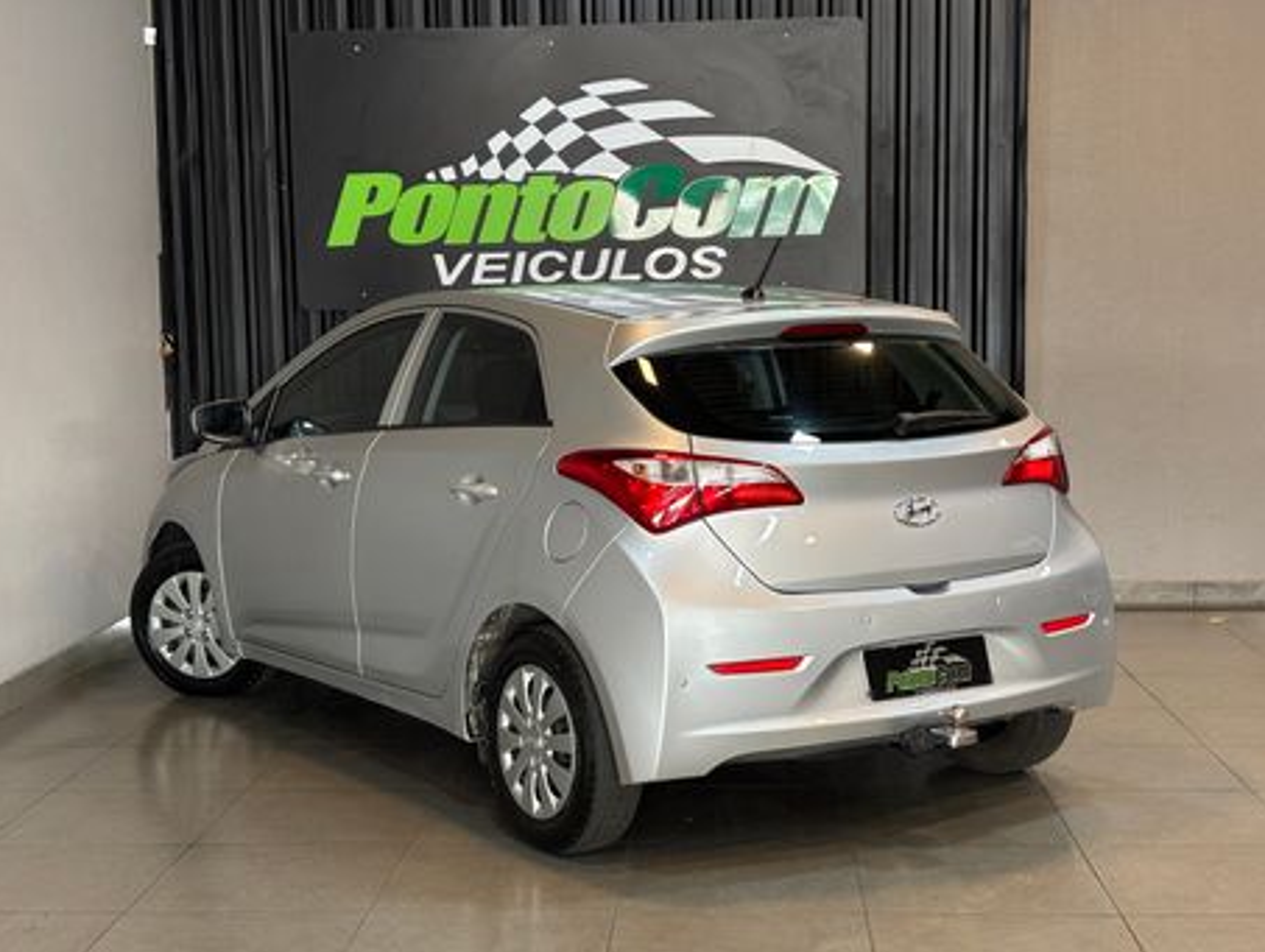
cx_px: 634
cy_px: 486
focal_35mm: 54
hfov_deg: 35.5
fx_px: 1976
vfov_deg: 27.1
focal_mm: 5.96
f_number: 1.6
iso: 125
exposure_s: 1/40
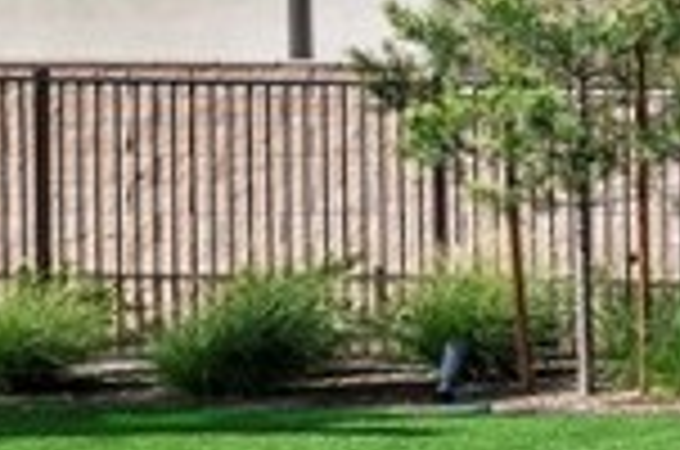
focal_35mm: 95
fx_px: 1791
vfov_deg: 14.3
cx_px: 1981
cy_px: 160
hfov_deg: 11.9
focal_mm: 14
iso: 500
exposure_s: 1/400
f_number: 18
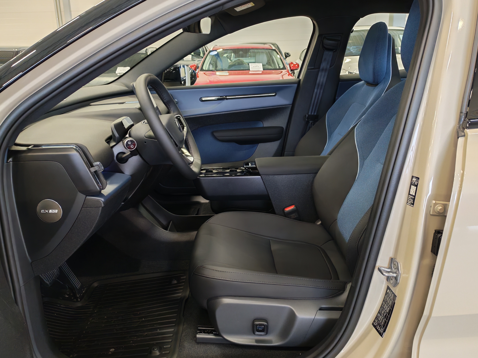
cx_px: 239
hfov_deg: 60.0
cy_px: 179
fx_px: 414
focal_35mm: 30
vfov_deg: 46.8
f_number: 1.9
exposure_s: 1/100
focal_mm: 6.12
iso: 844
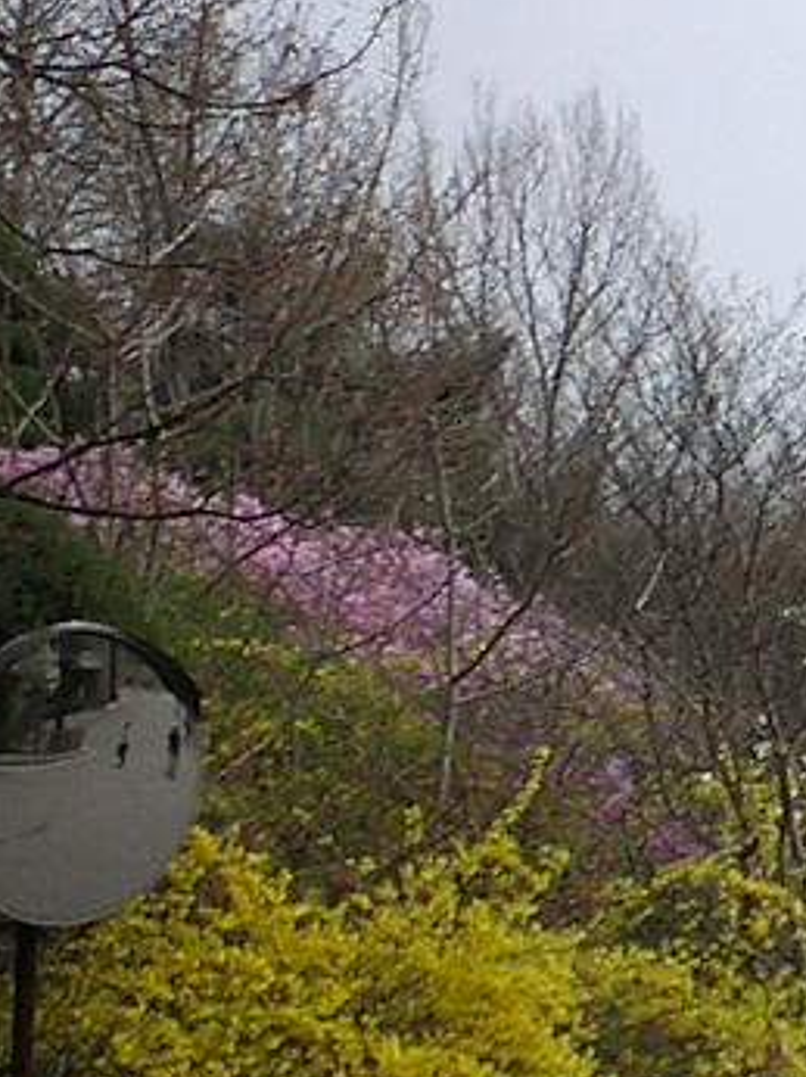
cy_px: 722
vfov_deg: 14.4
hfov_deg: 10.5
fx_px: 4258
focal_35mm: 137
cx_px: 1167
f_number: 3.5
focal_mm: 5.6
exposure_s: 1/1250
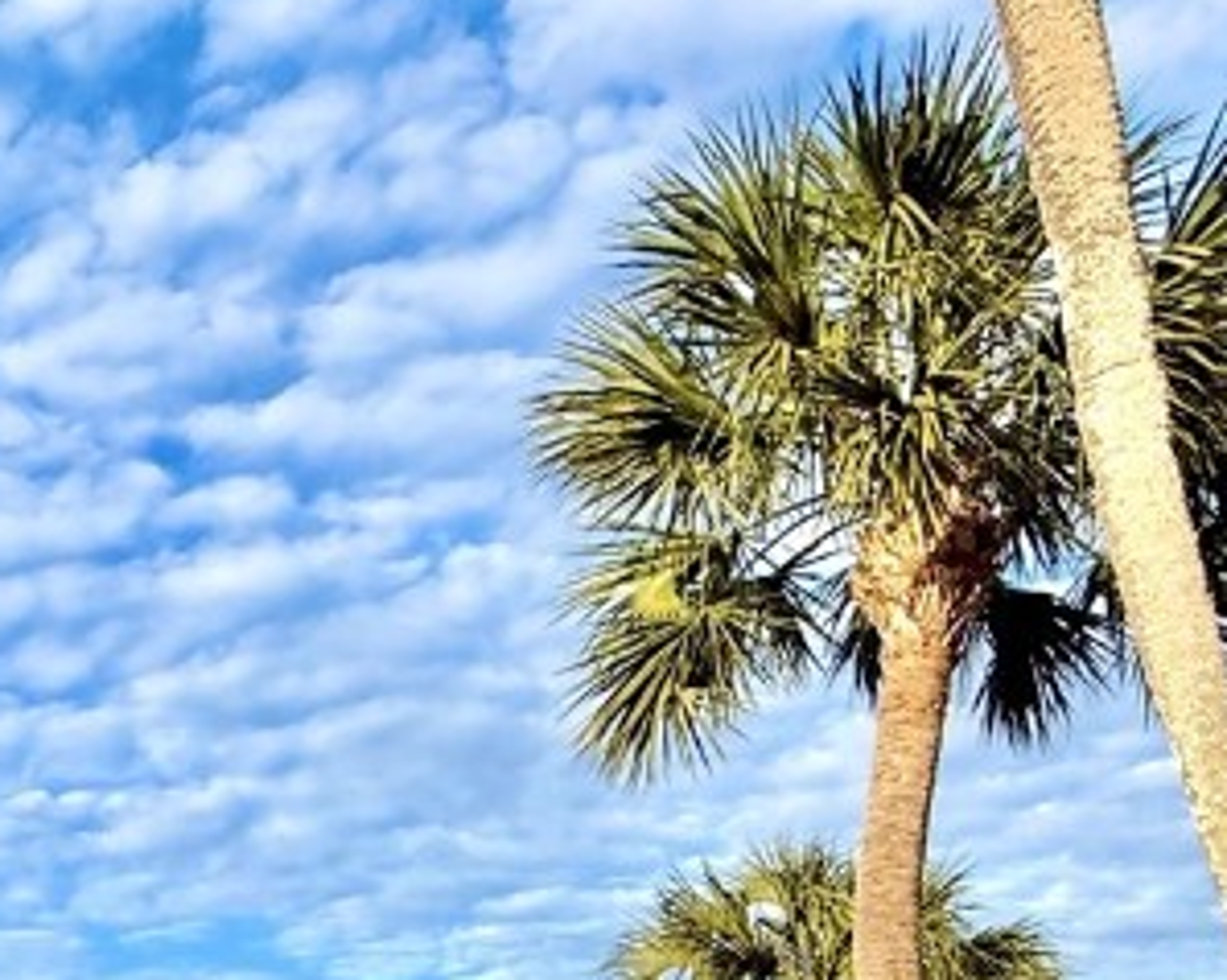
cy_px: 1289
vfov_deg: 26.8
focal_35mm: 47
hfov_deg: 31.3
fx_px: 1706
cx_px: -342
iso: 50
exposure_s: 1/1497
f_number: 2.2
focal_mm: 2.22
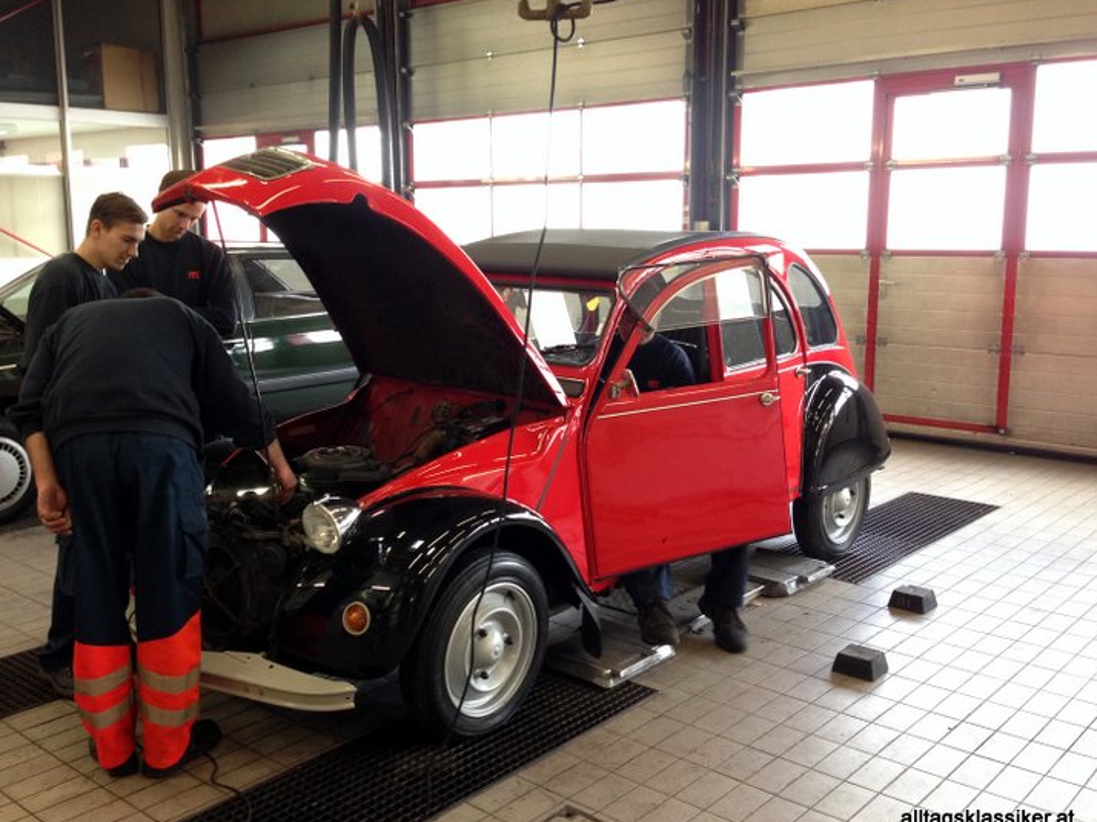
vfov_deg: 38.6
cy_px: 395
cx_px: 492
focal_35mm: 37
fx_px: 1172
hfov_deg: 50.1
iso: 100
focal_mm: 4.12
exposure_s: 1/20
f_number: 2.4
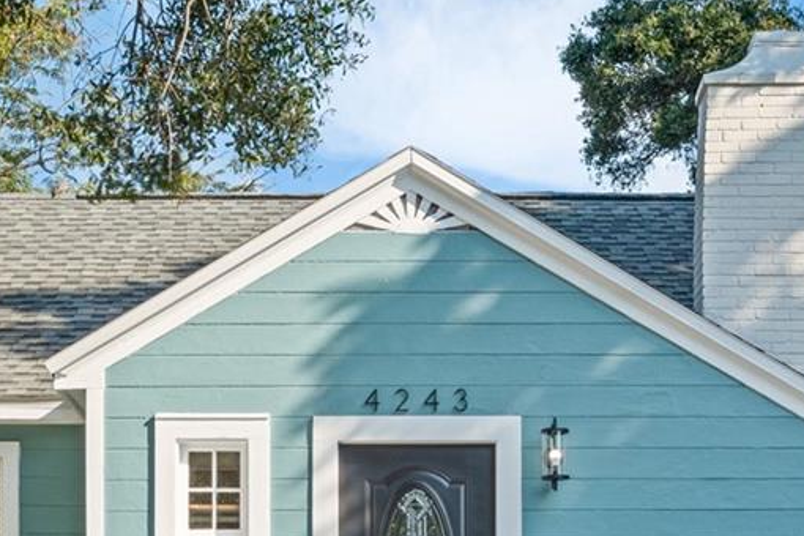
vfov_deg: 14.4
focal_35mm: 91
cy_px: 700
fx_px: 2032
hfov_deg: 22.4
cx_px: 415
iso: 250
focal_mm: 29
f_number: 9
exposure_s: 1/160
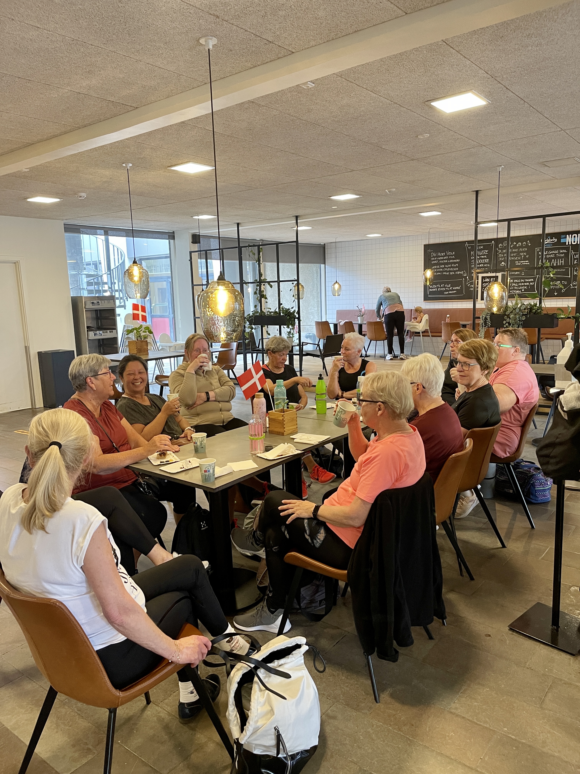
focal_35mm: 26
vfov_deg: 67.3
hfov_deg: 53.1
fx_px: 581
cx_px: 290
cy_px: 387
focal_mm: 5.1
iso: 250
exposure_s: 1/50
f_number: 1.6
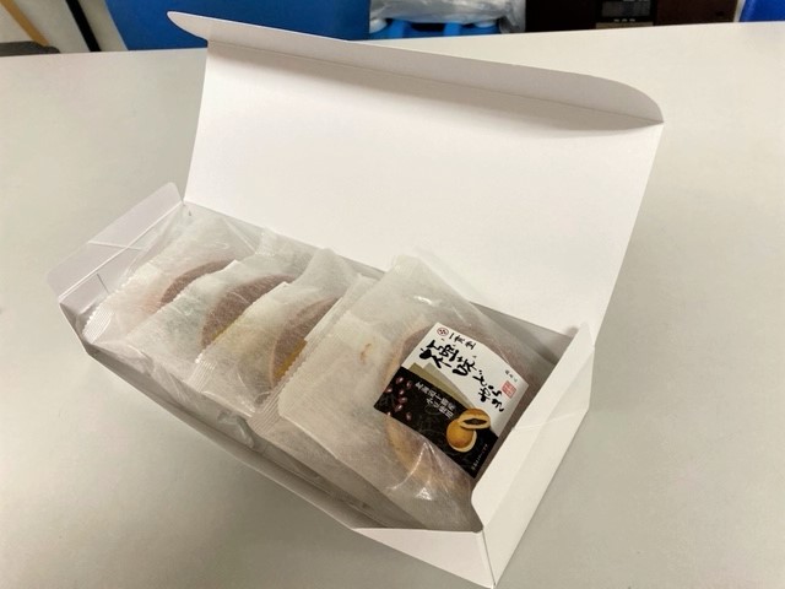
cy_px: 294
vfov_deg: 49.7
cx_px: 392
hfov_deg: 63.4
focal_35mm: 28
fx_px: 635
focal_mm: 3.99
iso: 250
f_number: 1.8
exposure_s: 1/40
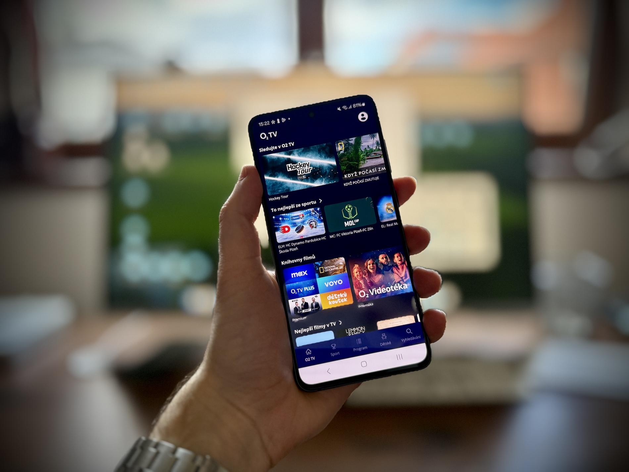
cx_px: 314
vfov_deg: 56.8
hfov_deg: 71.6
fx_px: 436
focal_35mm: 24
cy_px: 236
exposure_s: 1/142
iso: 200
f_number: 1.78
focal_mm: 6.76
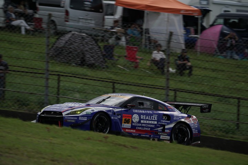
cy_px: 82
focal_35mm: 419
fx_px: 2886
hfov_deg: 4.9
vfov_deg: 3.3
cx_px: 124
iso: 100
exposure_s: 1/400
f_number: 8
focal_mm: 419
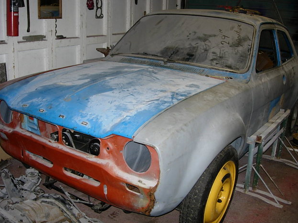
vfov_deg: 36.8
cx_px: 146
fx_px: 336
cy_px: 113
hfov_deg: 47.9
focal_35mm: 39
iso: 79
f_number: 2.8
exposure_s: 1/64
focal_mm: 7.8
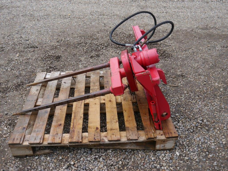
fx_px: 237
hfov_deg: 51.4
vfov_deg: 39.7
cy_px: 86
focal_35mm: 36
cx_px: 114
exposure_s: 1/200
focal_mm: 18
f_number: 5
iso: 160
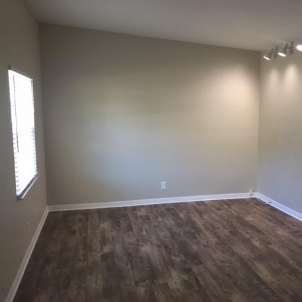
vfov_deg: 46.0
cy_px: 151
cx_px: 177
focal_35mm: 36
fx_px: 355
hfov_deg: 45.9
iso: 100
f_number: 2.2
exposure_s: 1/30
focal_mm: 4.15
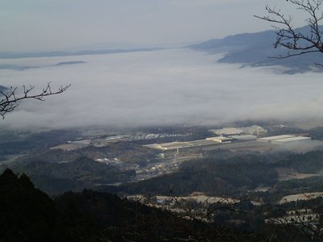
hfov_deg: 21.5
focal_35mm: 91
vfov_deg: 16.2
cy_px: 121
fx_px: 849
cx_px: 162
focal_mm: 16.48
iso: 200
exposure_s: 1/640
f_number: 4.7
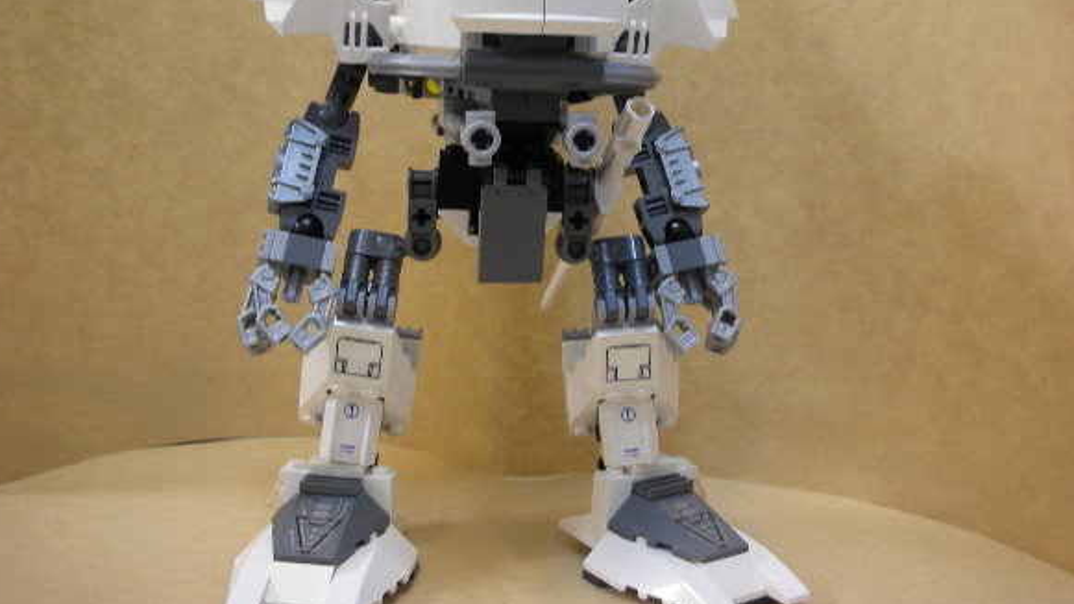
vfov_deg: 28.2
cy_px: 199
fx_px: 1196
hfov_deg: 48.4
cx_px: 532
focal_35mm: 42
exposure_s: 1/3.9
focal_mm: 5.8
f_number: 3
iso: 117
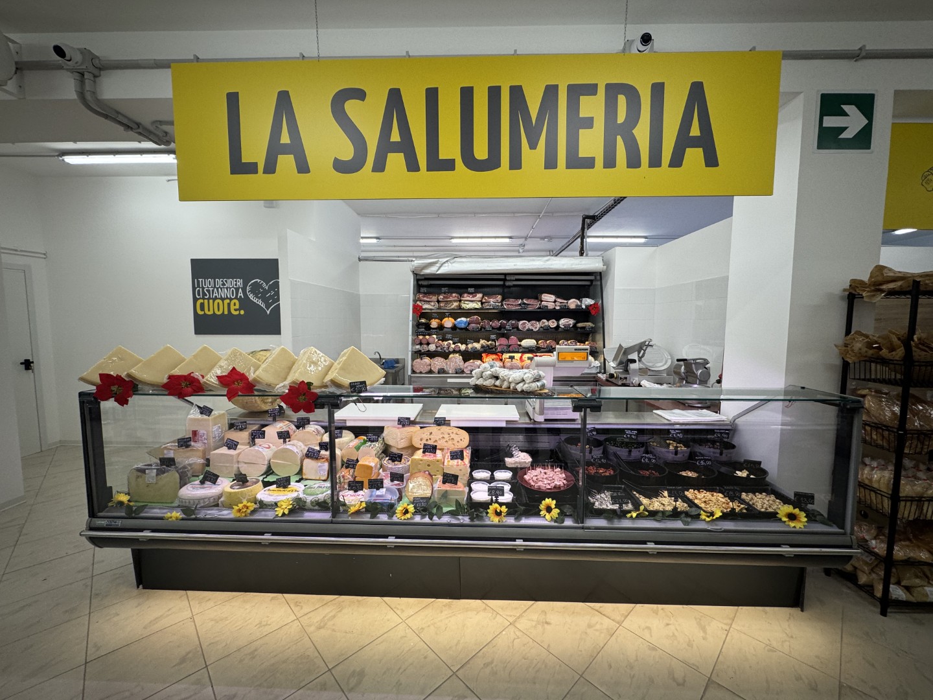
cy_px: 350
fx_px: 377
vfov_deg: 85.7
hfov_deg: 102.1
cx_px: 466
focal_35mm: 14
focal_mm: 2.22
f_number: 2.2
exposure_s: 1/100
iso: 125
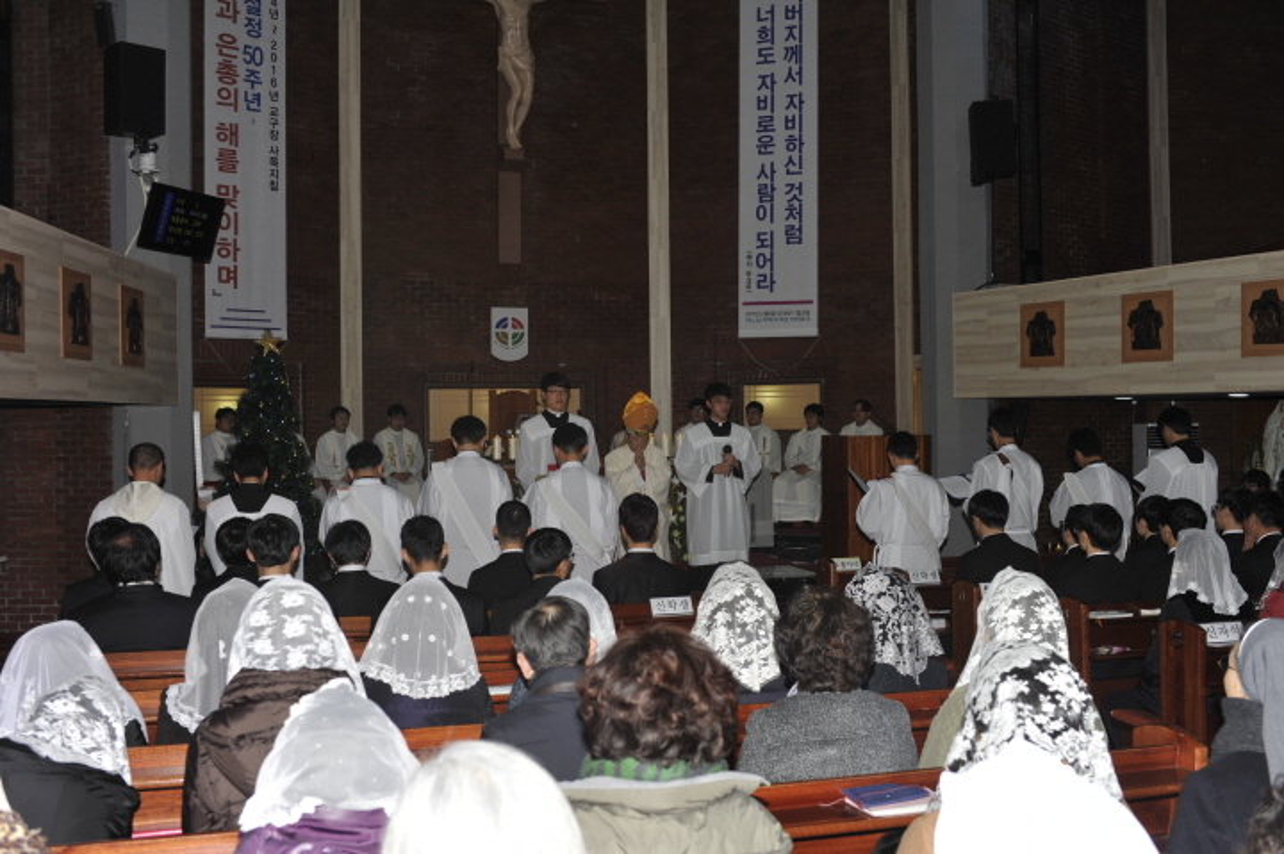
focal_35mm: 40
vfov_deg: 33.4
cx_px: 642
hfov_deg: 48.5
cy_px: 427
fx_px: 1426
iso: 200
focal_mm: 40
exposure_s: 1/60
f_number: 5.6
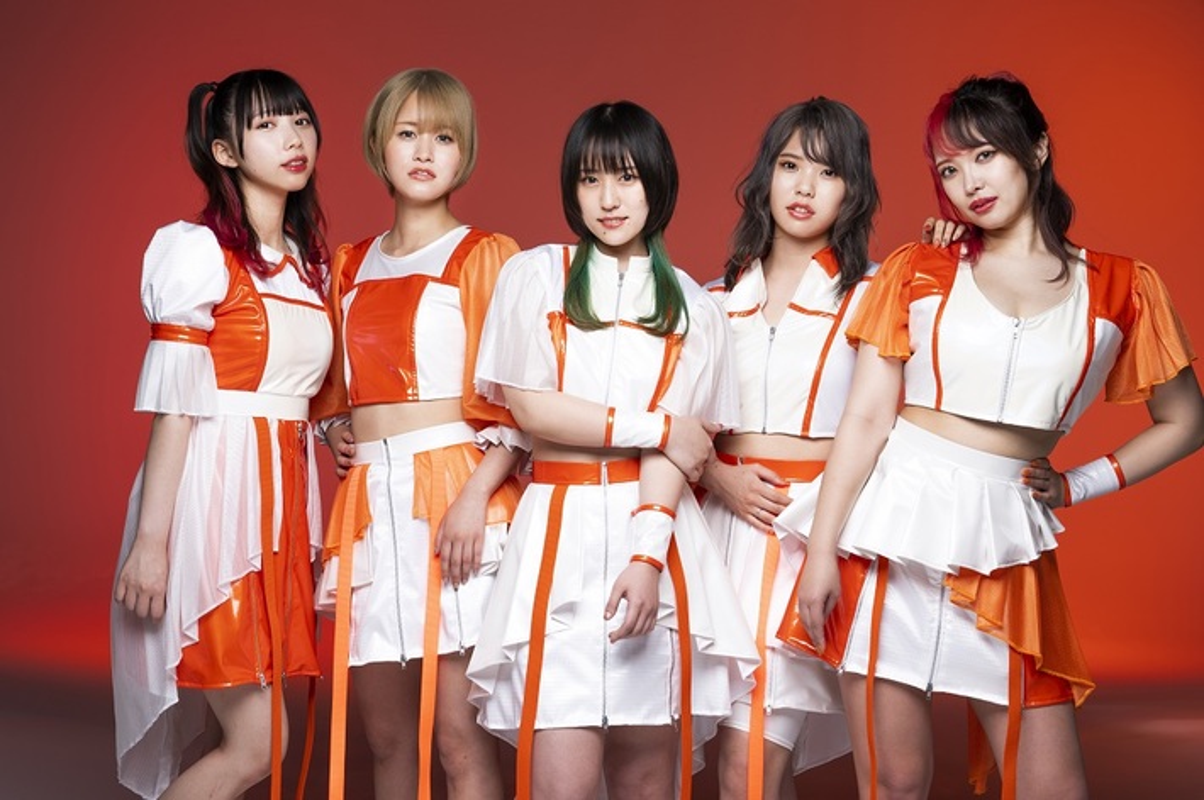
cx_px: 602
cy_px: 400
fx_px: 2339
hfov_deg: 28.9
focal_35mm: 70
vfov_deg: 19.4
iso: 100
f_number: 11
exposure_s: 1/125
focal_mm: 70
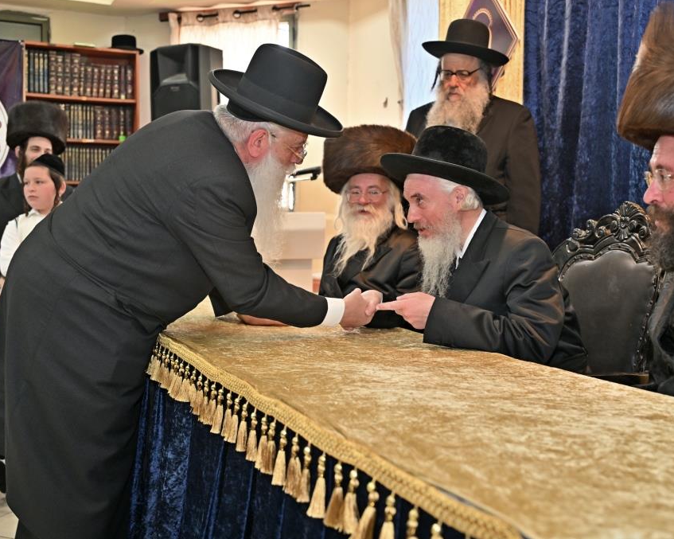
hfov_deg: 43.8
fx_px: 838
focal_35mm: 42
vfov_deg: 35.7
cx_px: 333
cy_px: 269
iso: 500
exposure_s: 1/160
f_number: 4
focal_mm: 37
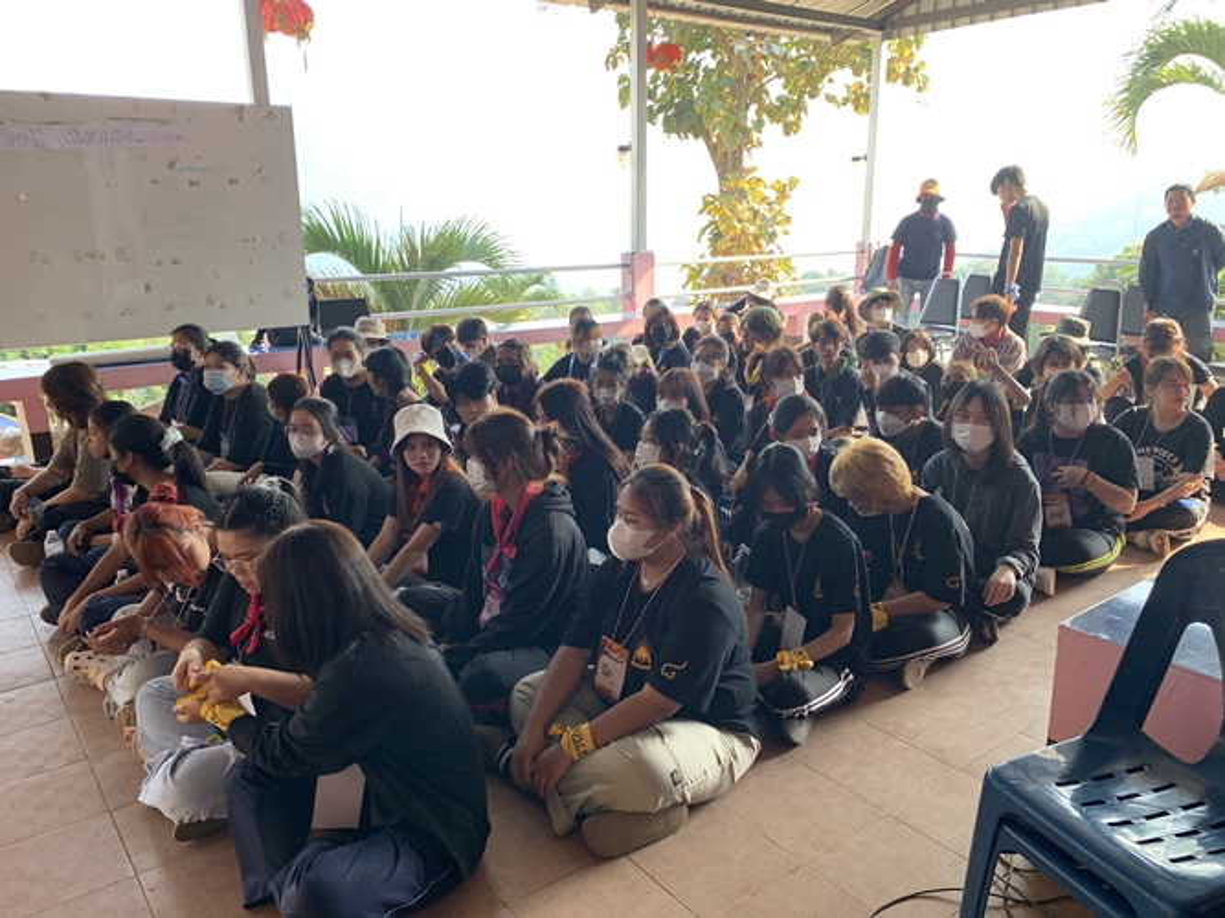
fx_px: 920
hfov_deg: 67.3
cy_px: 459
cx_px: 612
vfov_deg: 53.0
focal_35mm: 26
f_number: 1.8
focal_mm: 4.25
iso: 32
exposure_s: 1/121
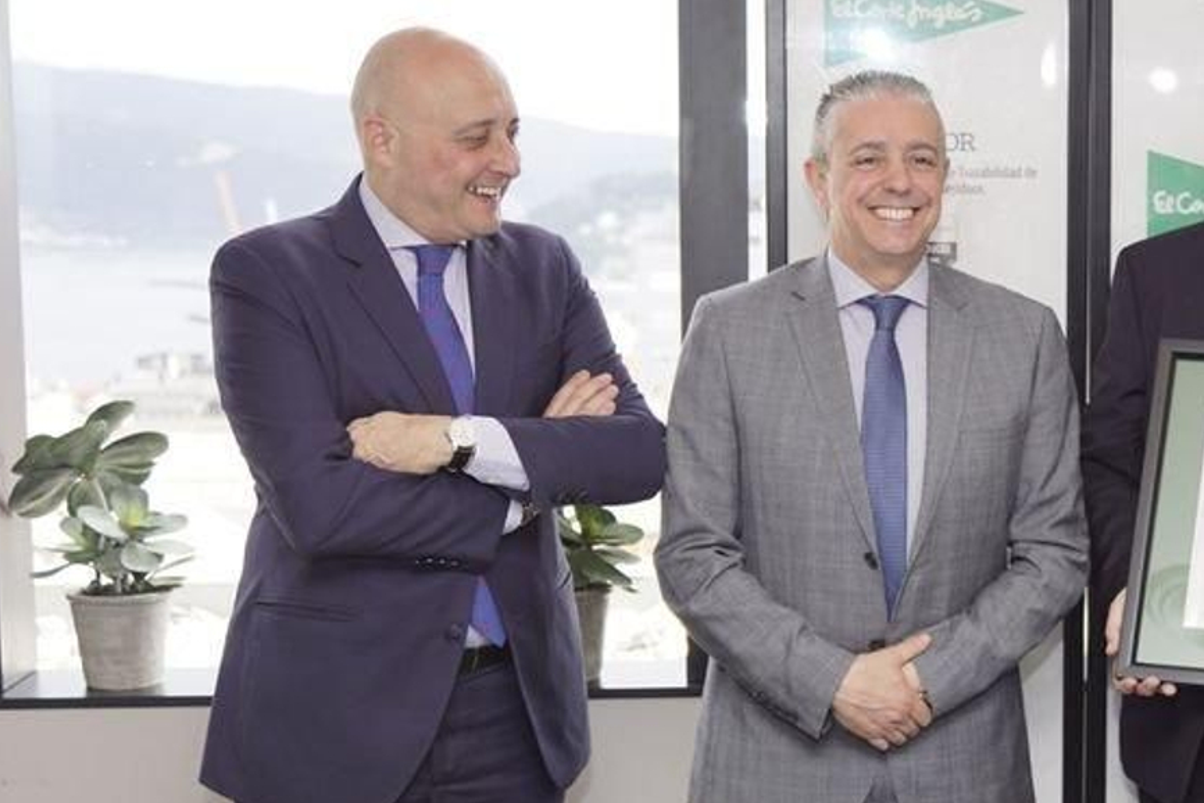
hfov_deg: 27.1
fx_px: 2408
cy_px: 461
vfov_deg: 18.9
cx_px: 1076
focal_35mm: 72
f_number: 2.8
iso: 100
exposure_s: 1/160
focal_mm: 26
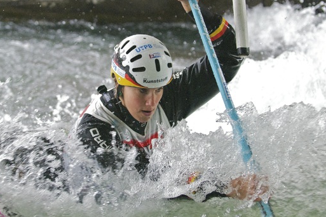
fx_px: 1149
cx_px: 158
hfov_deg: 16.1
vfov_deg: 10.8
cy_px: 100
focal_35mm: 127
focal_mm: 70
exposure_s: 1/500
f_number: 2.8
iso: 2000
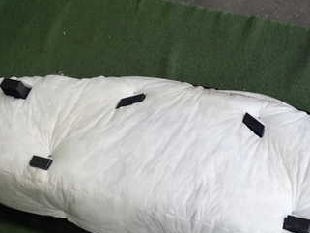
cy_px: 176
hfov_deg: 34.2
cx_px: 183
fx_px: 502
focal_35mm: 56
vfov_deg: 25.8
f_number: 2.3
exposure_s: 1/125
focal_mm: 5.4
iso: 160
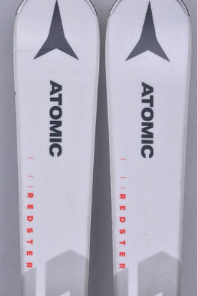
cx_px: 101
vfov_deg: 12.0
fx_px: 1409
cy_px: 143
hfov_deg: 8.0
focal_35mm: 172
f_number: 9.5
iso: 3200
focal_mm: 105
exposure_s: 1/125
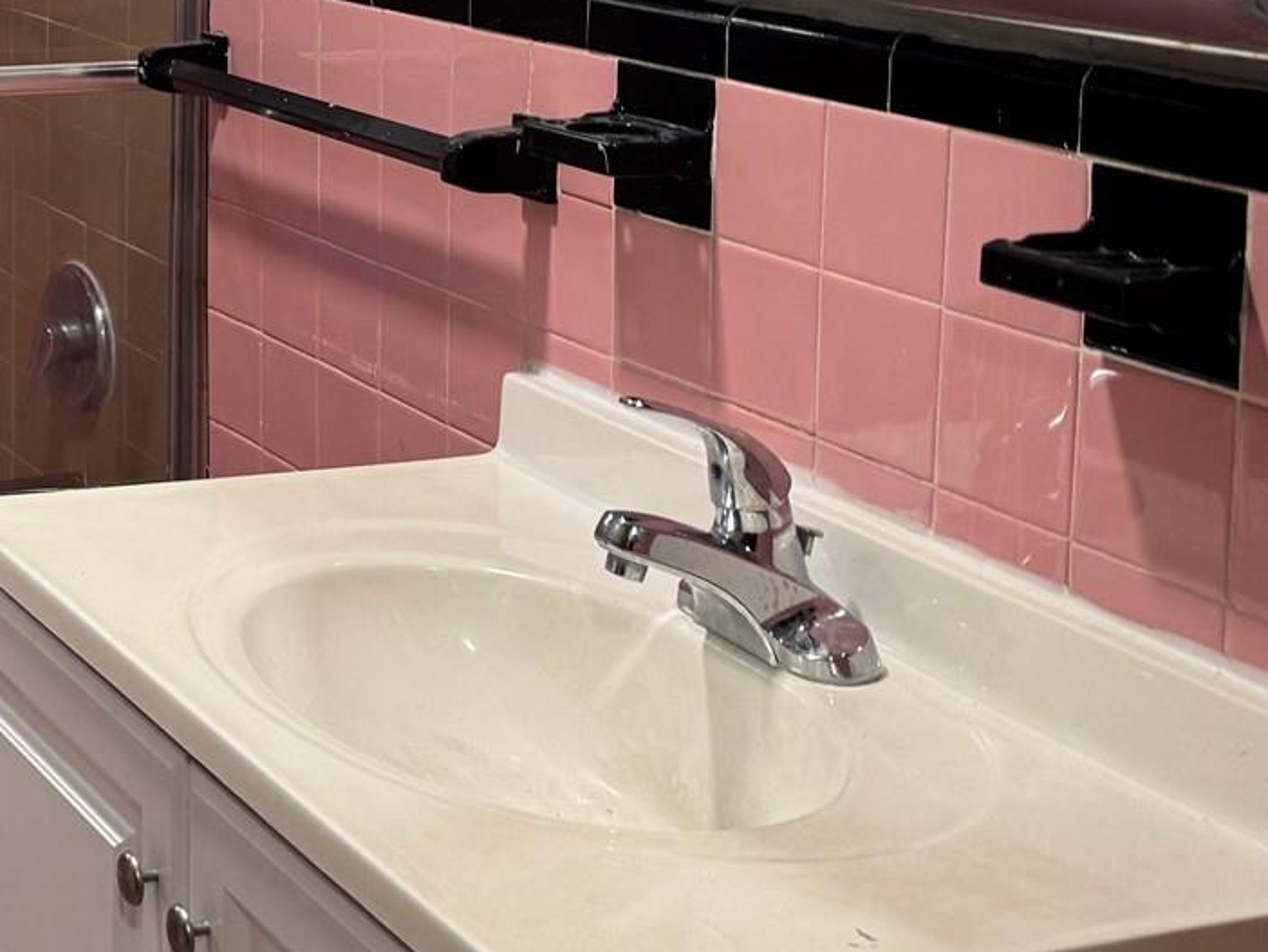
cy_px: -56
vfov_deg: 20.2
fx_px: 2565
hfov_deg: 25.7
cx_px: -130
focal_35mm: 70
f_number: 1.78
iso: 160
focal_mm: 6.76
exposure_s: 1/60
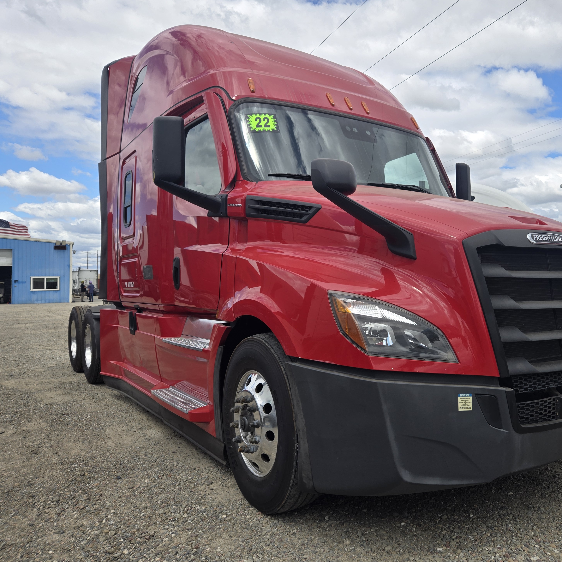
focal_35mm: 28
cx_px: 365
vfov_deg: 57.3
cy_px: 278
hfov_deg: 56.3
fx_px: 514
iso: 25
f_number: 1.8
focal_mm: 5.4
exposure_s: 1/1668
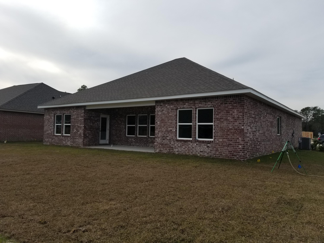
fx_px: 243
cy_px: 122
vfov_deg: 53.1
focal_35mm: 26
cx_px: 162
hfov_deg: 67.3
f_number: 1.7
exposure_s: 1/3000
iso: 50
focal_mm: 4.3
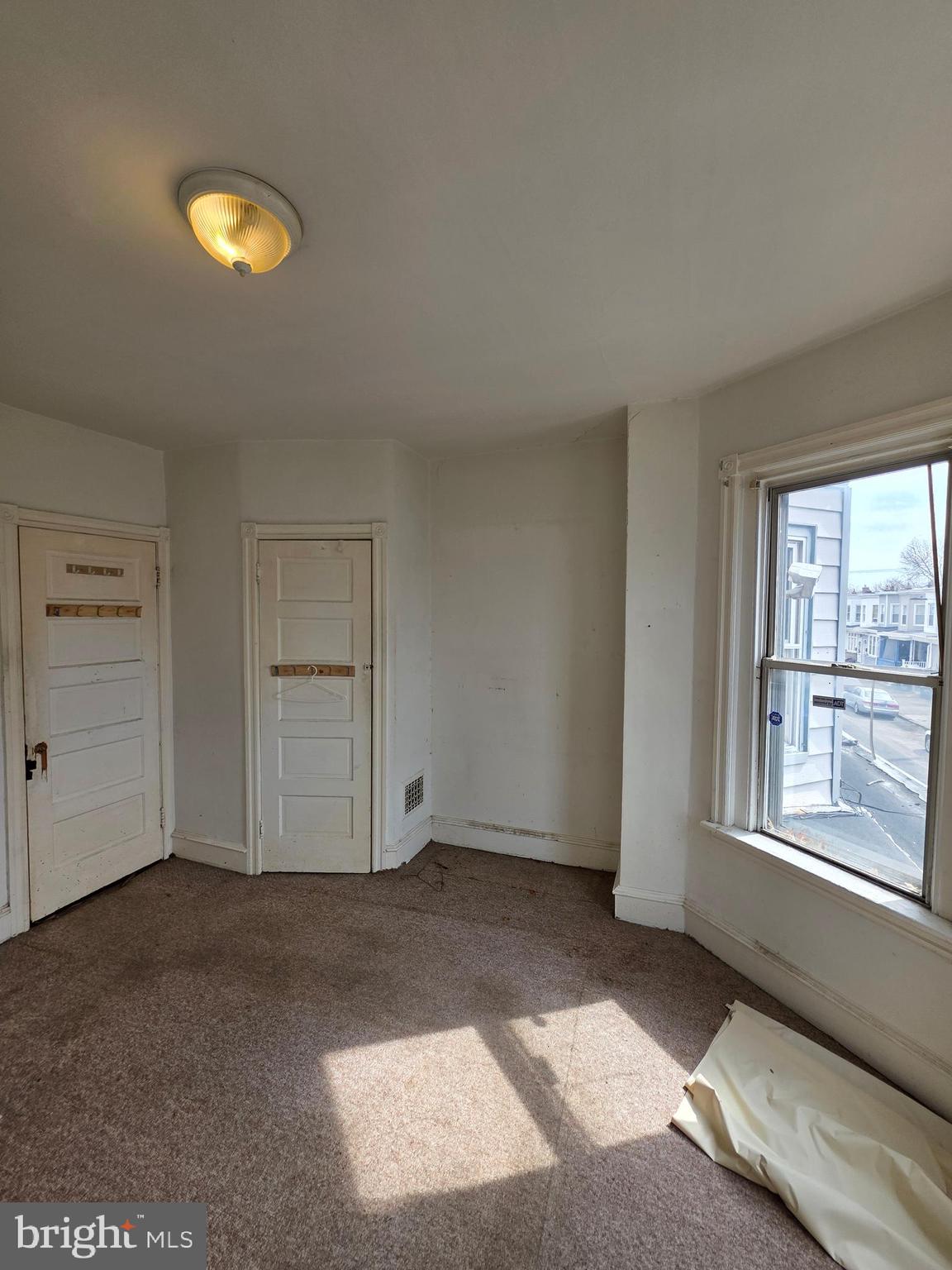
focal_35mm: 13
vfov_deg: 106.2
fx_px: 477
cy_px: 635
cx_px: 476
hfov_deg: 89.9
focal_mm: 2.2
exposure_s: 1/306
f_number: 1.9
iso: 40
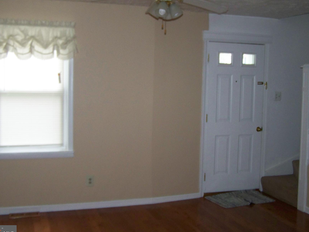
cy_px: 102
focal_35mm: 45
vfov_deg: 32.2
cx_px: 155
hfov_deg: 42.1
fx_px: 402
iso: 200
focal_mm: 6.3
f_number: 2.8
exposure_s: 1/30
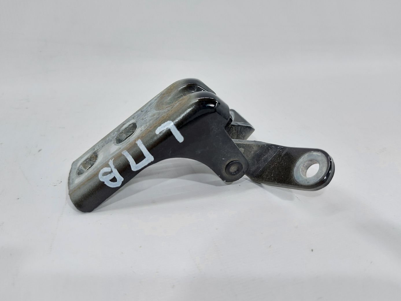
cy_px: 150
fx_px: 278
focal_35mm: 24
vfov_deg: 56.8
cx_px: 200
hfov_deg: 71.6
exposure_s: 1/50
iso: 80
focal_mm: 5.23
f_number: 1.8
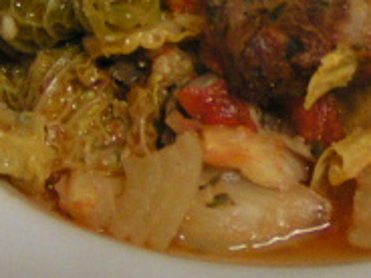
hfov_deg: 14.9
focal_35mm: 132
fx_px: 1415
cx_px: 294
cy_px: 18
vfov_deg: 11.2
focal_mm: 5.8
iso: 200
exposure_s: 1/13
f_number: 2.8
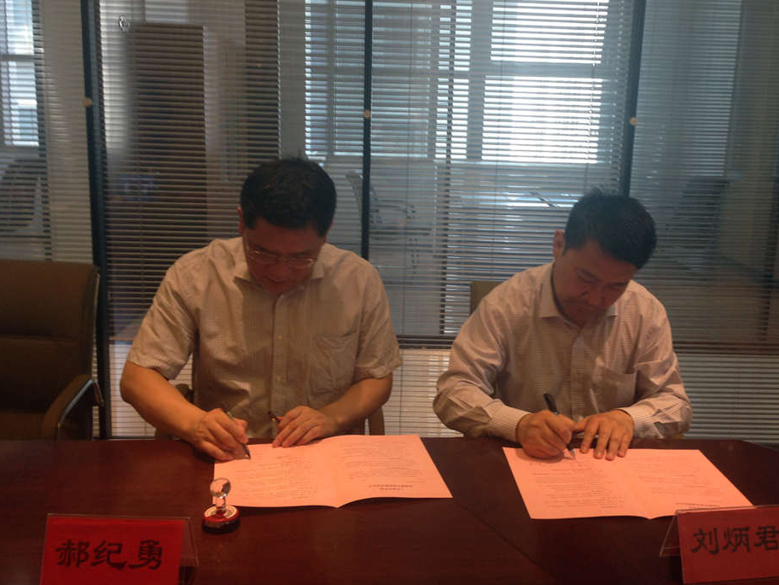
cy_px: 265
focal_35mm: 37
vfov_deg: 38.6
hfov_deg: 50.0
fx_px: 833
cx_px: 433
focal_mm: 4.12
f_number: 2.4
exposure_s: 1/20
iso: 64
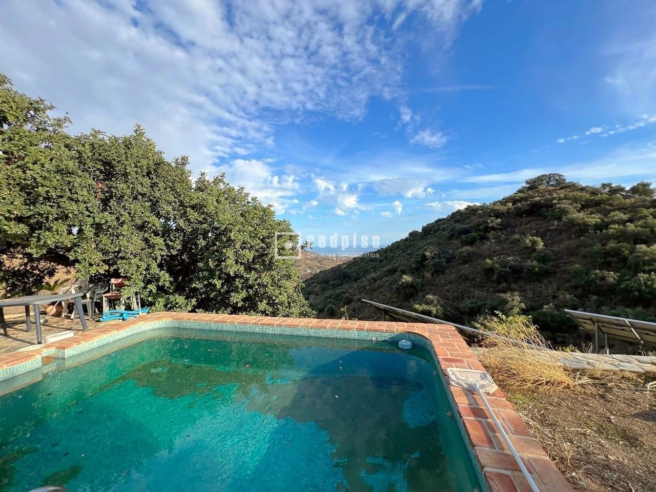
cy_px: 246
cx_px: 328
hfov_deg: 106.2
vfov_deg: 89.9
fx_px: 246
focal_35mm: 13
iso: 32
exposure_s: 1/1233
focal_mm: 1.57
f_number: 1.8
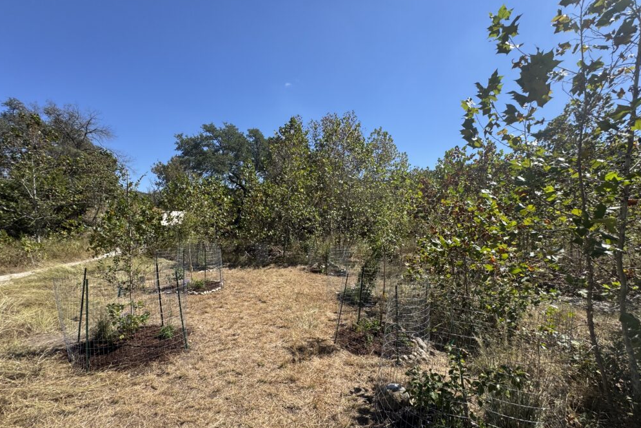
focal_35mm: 15
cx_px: 324
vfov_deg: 77.1
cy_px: 238
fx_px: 267
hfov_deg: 100.4
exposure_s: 1/1277
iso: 50
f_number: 2.2
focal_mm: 2.22
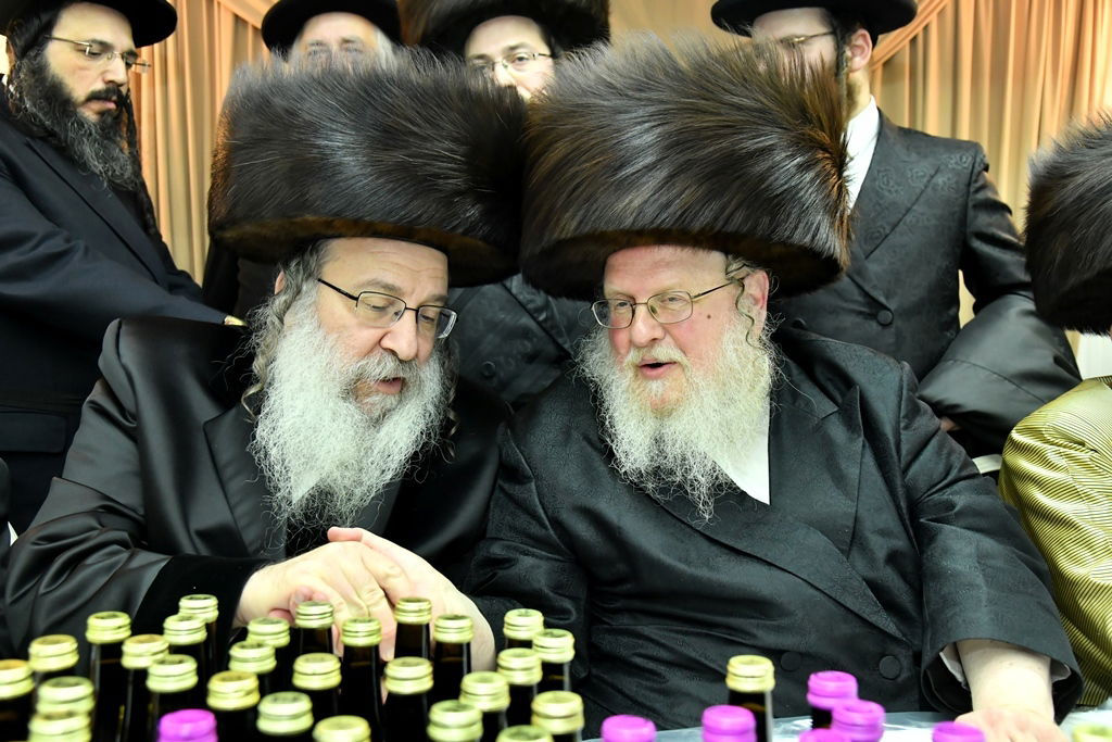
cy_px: 371
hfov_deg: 54.4
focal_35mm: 35
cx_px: 556
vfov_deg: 37.9
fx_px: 1081
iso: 2500
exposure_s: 1/200
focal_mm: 35
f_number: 5.6
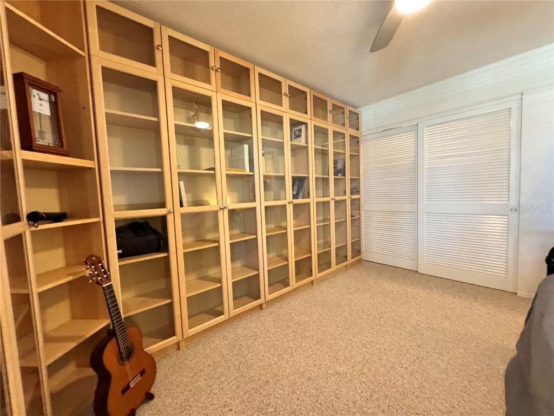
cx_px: 277
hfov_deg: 102.1
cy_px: 208
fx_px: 224
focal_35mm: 14
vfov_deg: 85.7
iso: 1000
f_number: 2.2
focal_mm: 2.22
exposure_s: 1/60
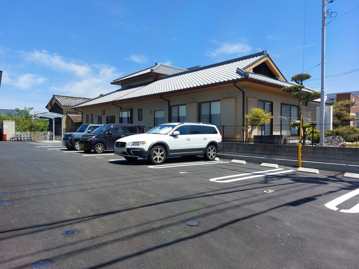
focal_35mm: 24
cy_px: 134
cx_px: 180
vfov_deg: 56.8
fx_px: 249
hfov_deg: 71.6
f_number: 1.8
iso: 25
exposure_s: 1/994
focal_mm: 5.23
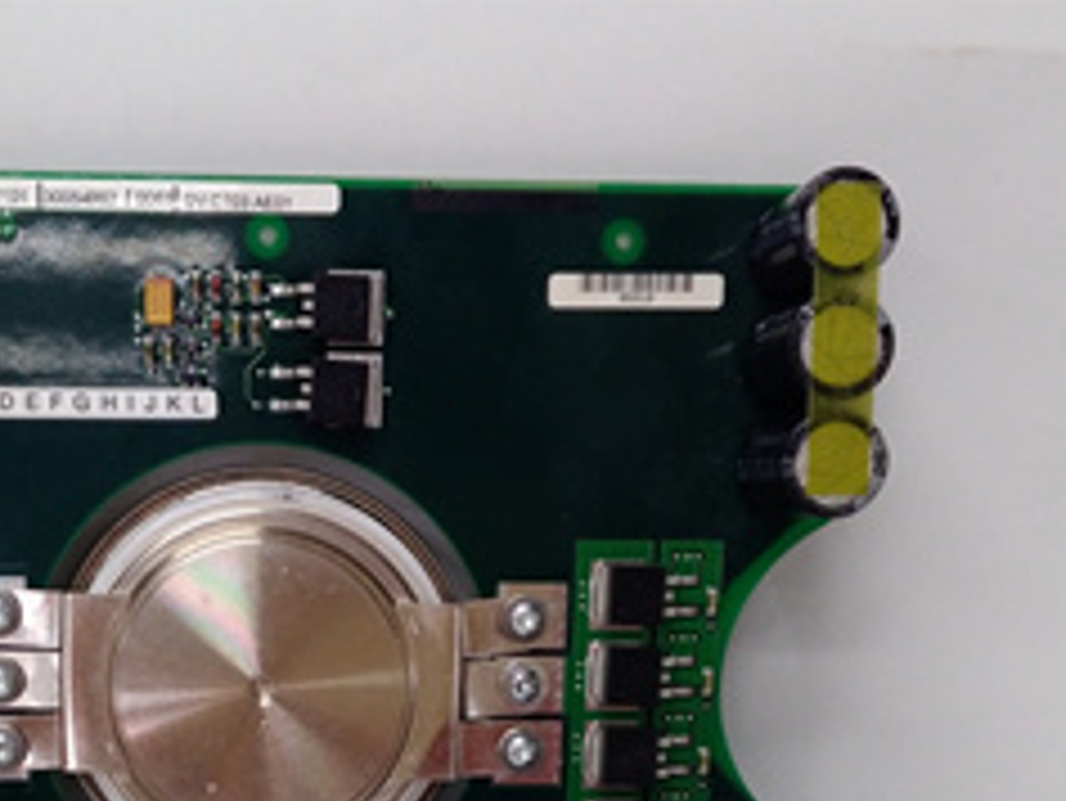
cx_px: 319
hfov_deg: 33.3
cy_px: 835
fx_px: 1756
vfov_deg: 24.3
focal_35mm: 57
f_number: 2
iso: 238
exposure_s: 1/33
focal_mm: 3.79
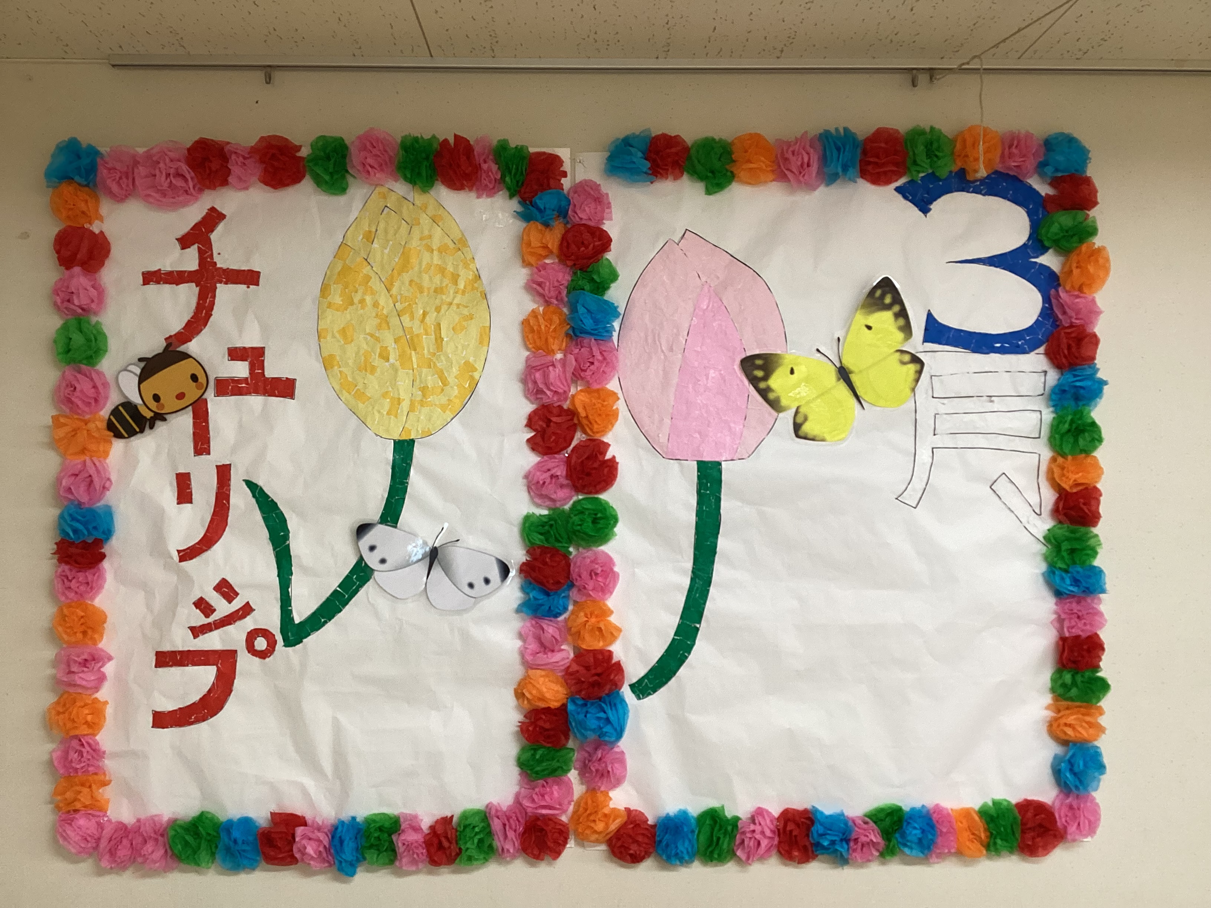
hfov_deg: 58.4
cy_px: 454
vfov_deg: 45.4
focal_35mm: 31
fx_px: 1084
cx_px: 606
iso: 100
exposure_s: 1/60
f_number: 2.4
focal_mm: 3.3
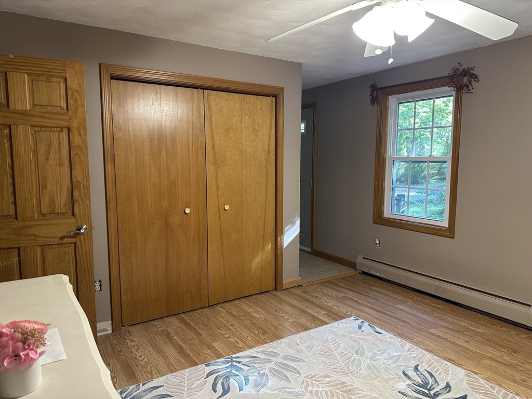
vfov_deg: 56.8
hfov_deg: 71.6
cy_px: 200
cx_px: 266
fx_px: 369
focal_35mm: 24
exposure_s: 1/60
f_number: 1.78
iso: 250
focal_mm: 6.86
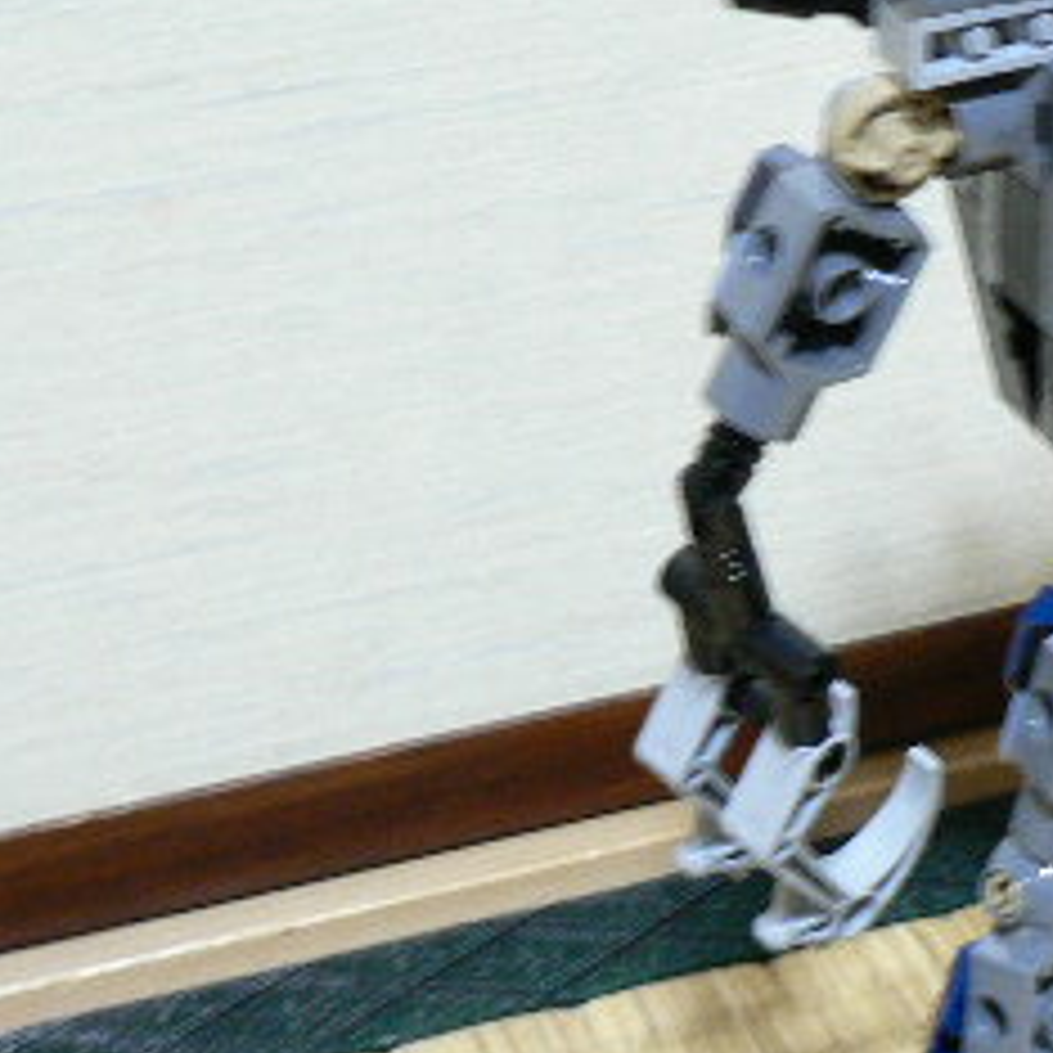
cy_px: 414
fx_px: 2994
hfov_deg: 18.8
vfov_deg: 19.9
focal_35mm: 87
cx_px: 1287
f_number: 2.8
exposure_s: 1/6
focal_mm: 6
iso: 200
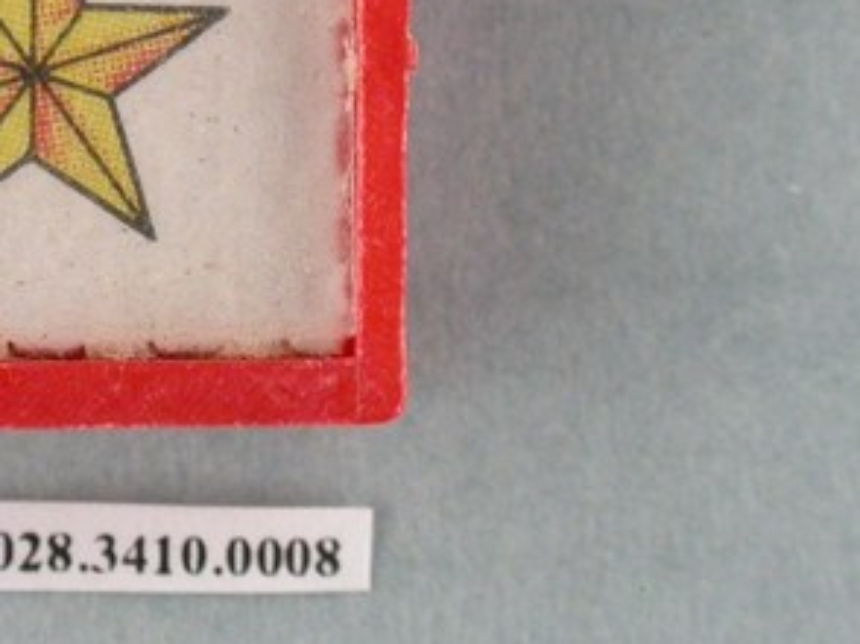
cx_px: -47
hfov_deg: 6.3
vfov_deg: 4.7
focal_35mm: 314
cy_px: 158
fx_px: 7795
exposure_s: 1/30
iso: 200
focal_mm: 29.9
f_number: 6.2
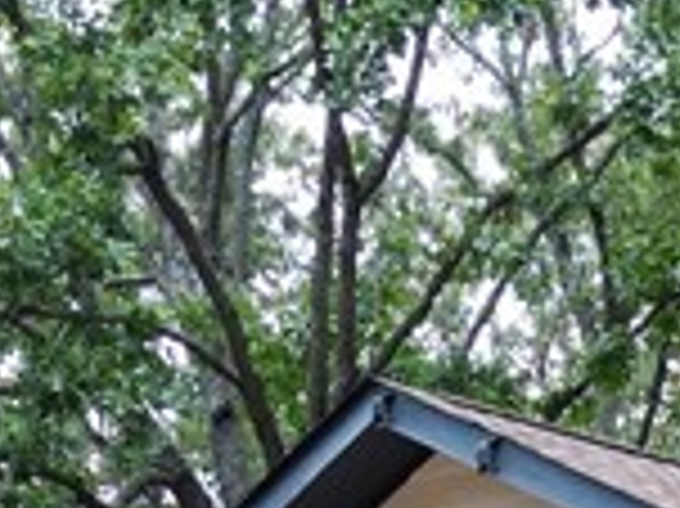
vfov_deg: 8.4
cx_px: 608
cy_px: 1178
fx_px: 3199
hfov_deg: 12.0
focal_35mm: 163
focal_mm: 6.72
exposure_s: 1/640
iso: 110
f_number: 1.7
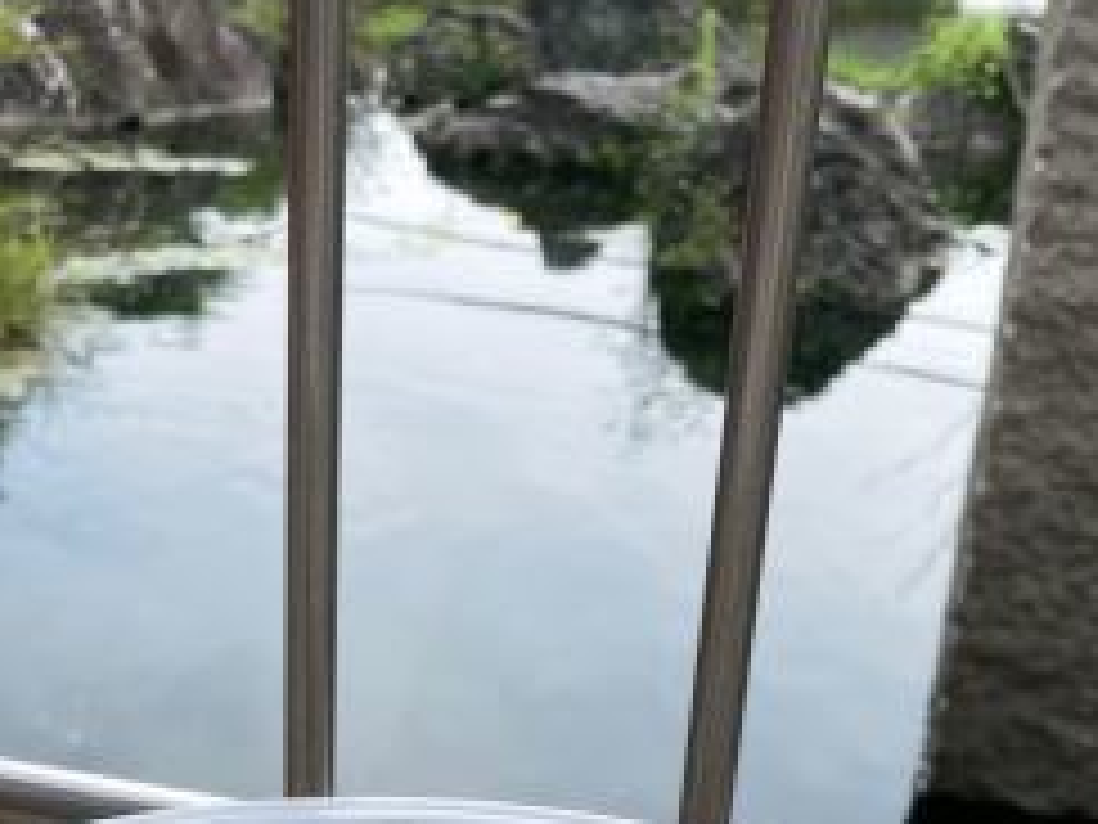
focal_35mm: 64
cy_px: 932
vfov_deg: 21.6
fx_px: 2030
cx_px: 482
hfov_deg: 30.2
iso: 32
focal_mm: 4.2
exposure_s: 1/1490
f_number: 1.6
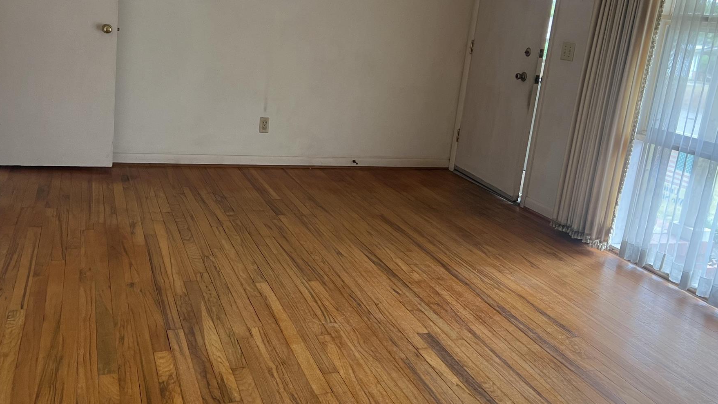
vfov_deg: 35.3
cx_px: 368
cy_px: 136
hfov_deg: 59.5
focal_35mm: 33
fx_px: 628
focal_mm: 5.7
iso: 125
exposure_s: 1/93
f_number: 1.5
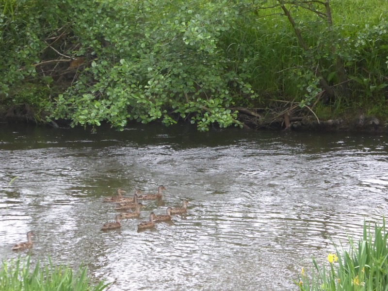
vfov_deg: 5.8
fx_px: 2881
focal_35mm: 257
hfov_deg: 7.7
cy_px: 146
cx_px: 194
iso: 800
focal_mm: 41.4
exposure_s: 1/200
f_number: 5.6
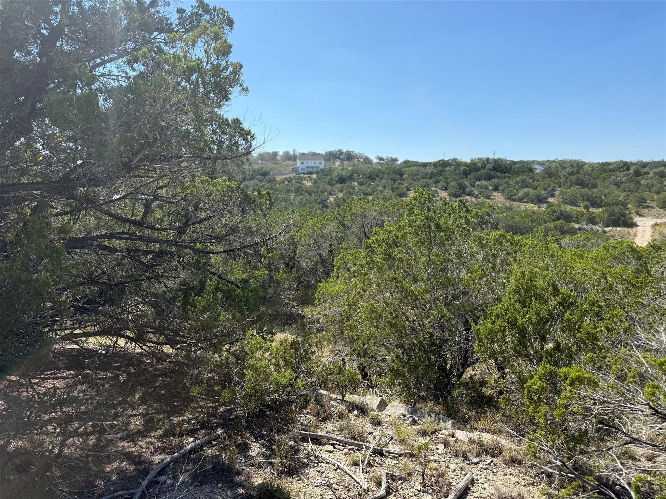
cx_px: 333
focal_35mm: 24
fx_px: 462
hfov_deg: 71.6
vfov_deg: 56.8
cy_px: 250
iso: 80
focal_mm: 6.76
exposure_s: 1/3584
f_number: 1.78
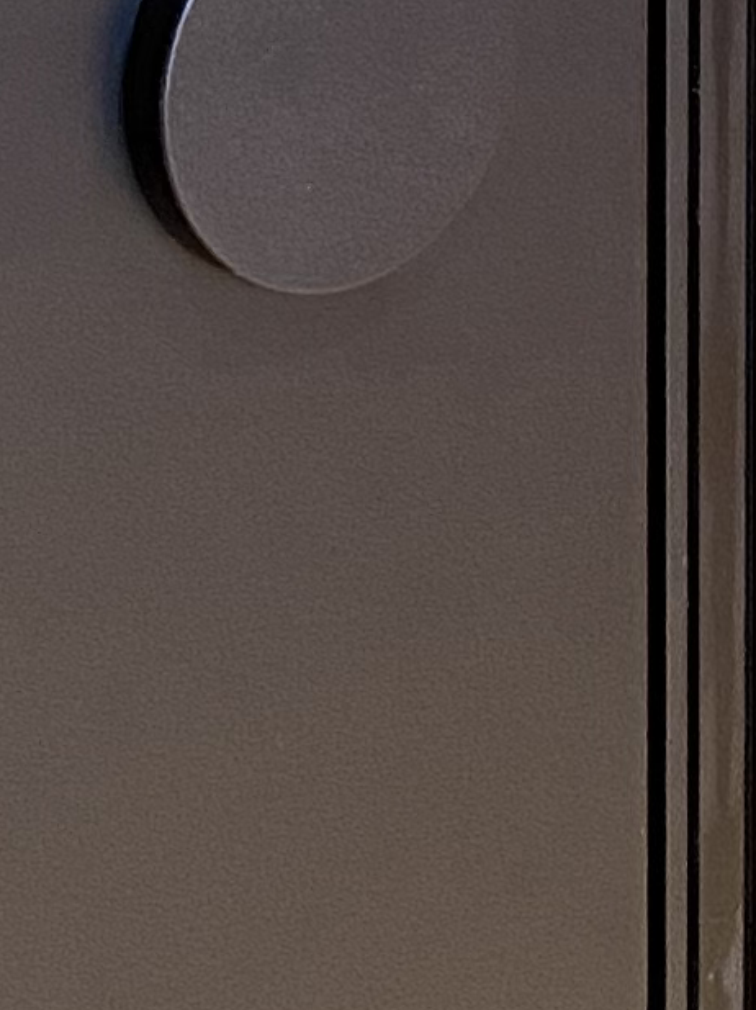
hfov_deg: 8.7
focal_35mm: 170
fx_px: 4955
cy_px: -460
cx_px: 142
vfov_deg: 11.2
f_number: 1.8
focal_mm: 4.25
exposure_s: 1/50
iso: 320
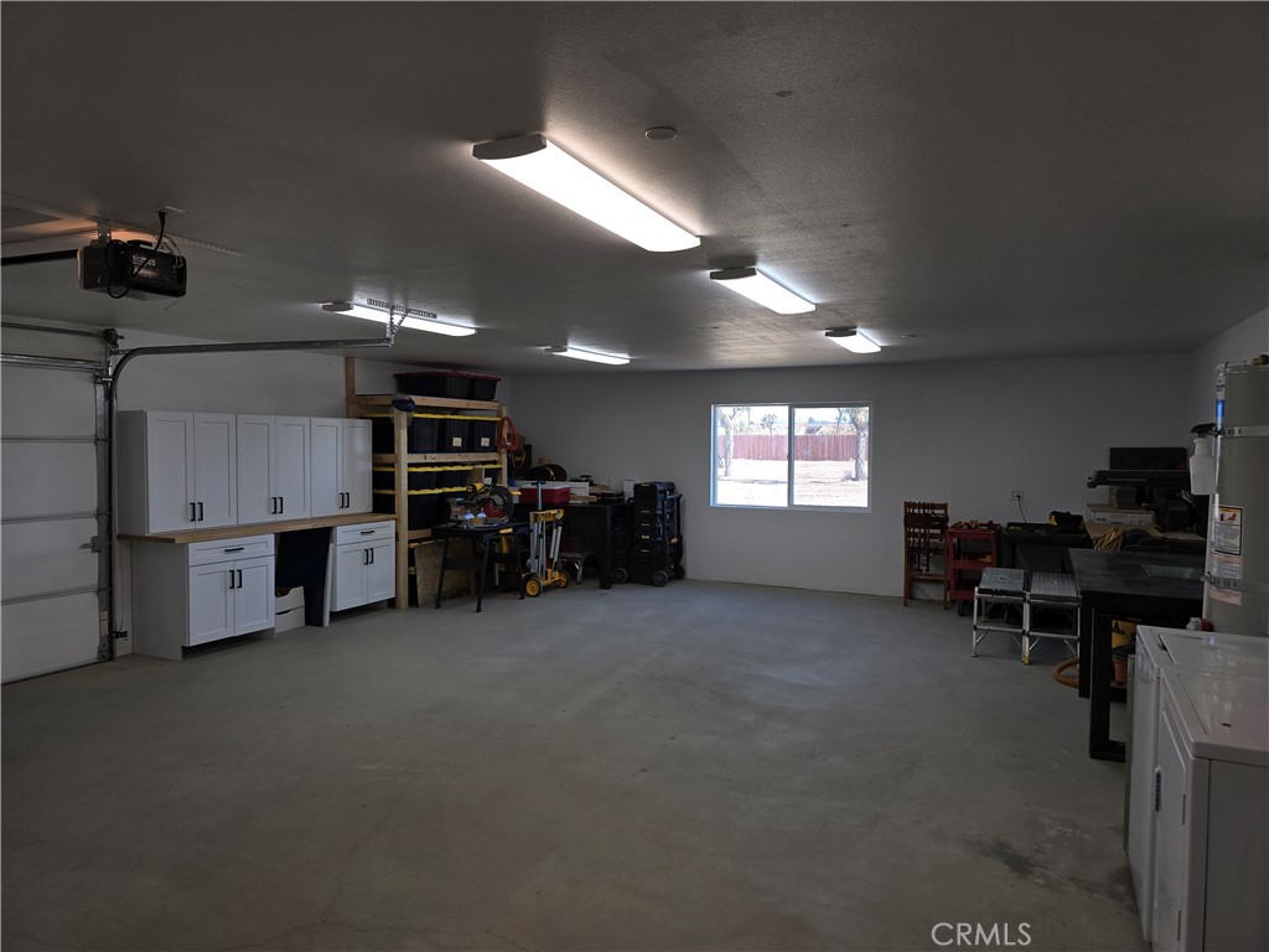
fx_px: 843
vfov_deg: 58.9
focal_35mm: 23
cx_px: 634
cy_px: 476
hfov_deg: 73.9
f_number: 1.7
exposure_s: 1/120
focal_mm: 6.3
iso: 20
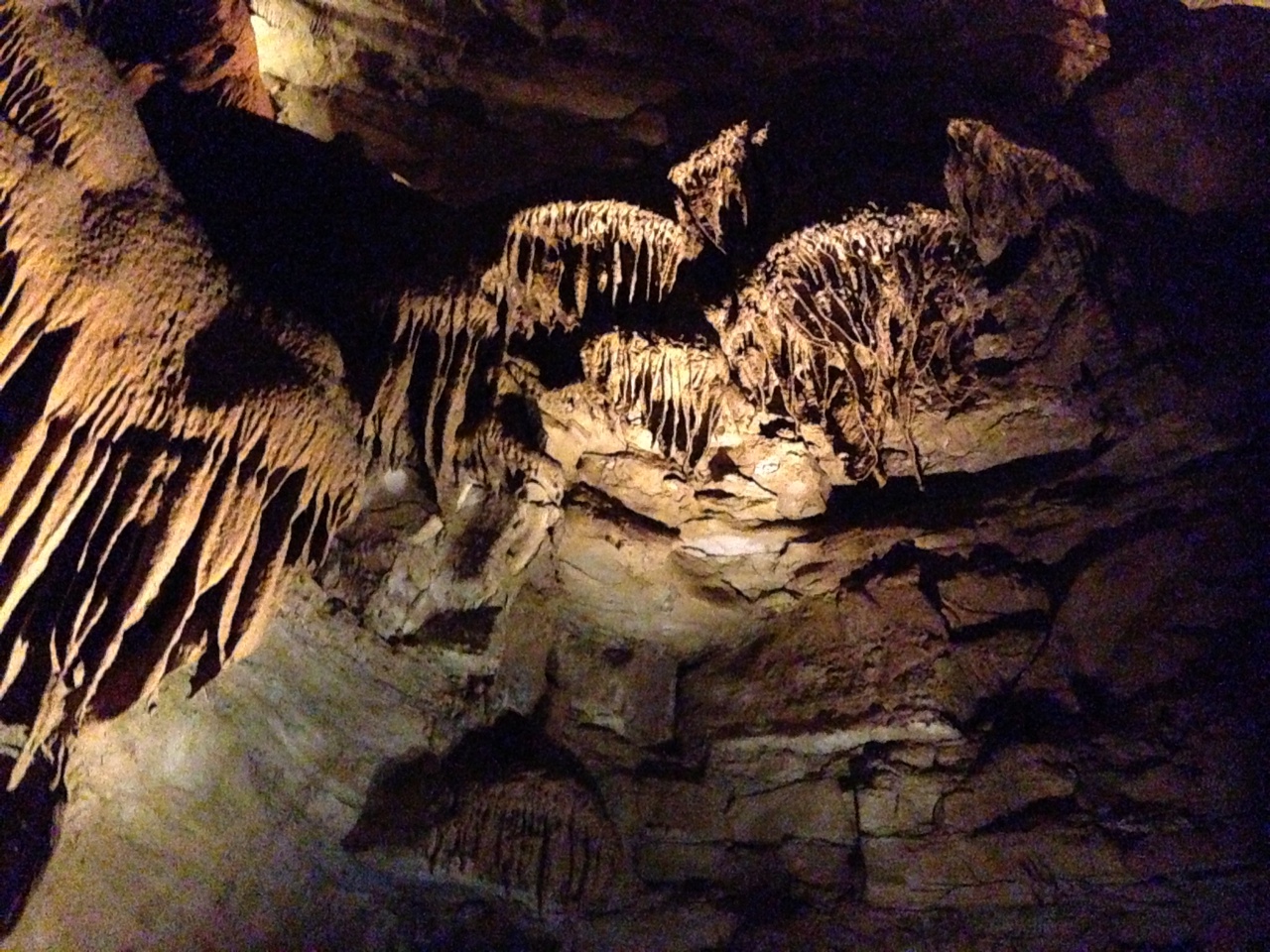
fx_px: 1211
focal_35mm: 33
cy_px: 476
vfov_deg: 42.9
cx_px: 635
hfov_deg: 55.4
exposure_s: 1/15
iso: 3200
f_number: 2.4
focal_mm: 4.13
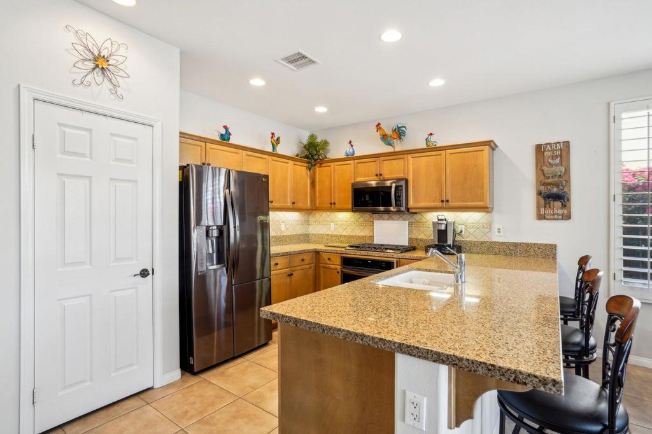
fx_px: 308
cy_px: 217
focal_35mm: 17
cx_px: 326
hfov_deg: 93.3
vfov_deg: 70.4
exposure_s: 1/10
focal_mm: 17
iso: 400
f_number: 8
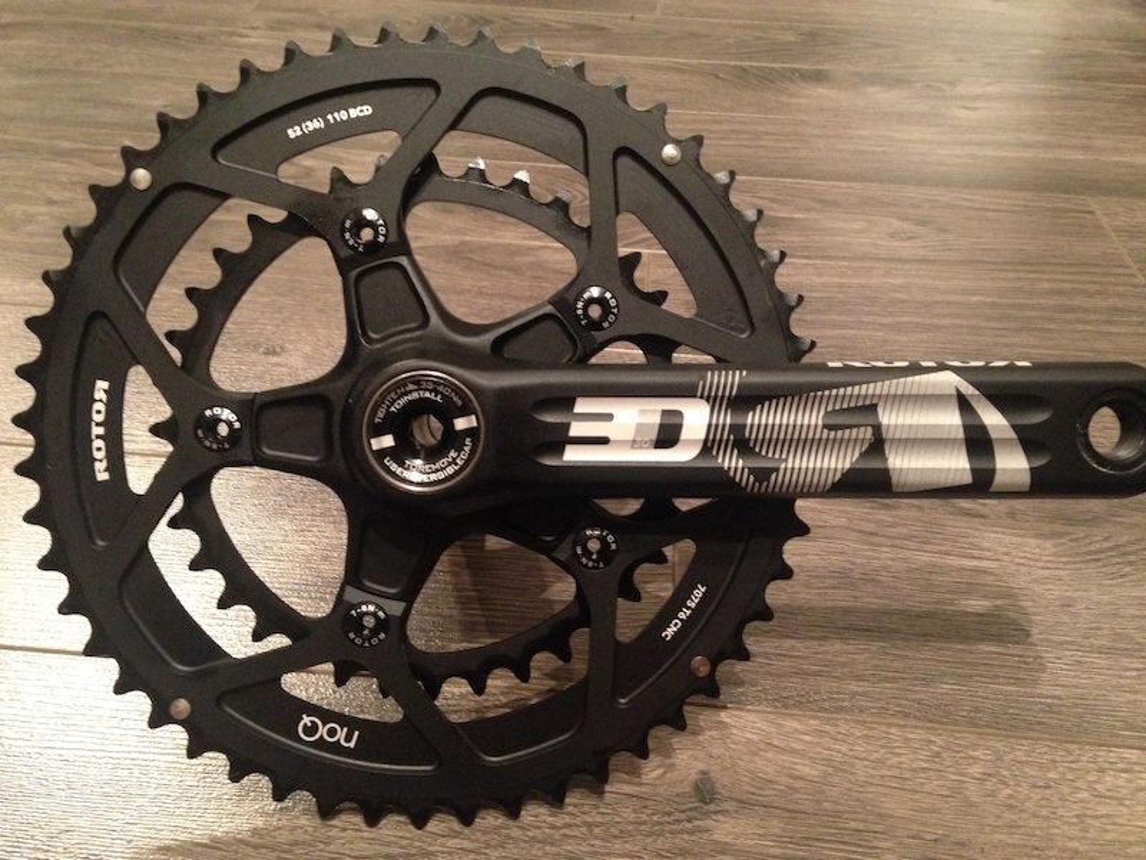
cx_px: 573
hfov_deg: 55.4
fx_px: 1093
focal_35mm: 33
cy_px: 430
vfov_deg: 42.9
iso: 640
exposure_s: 1/15
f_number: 2.4
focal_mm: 4.12
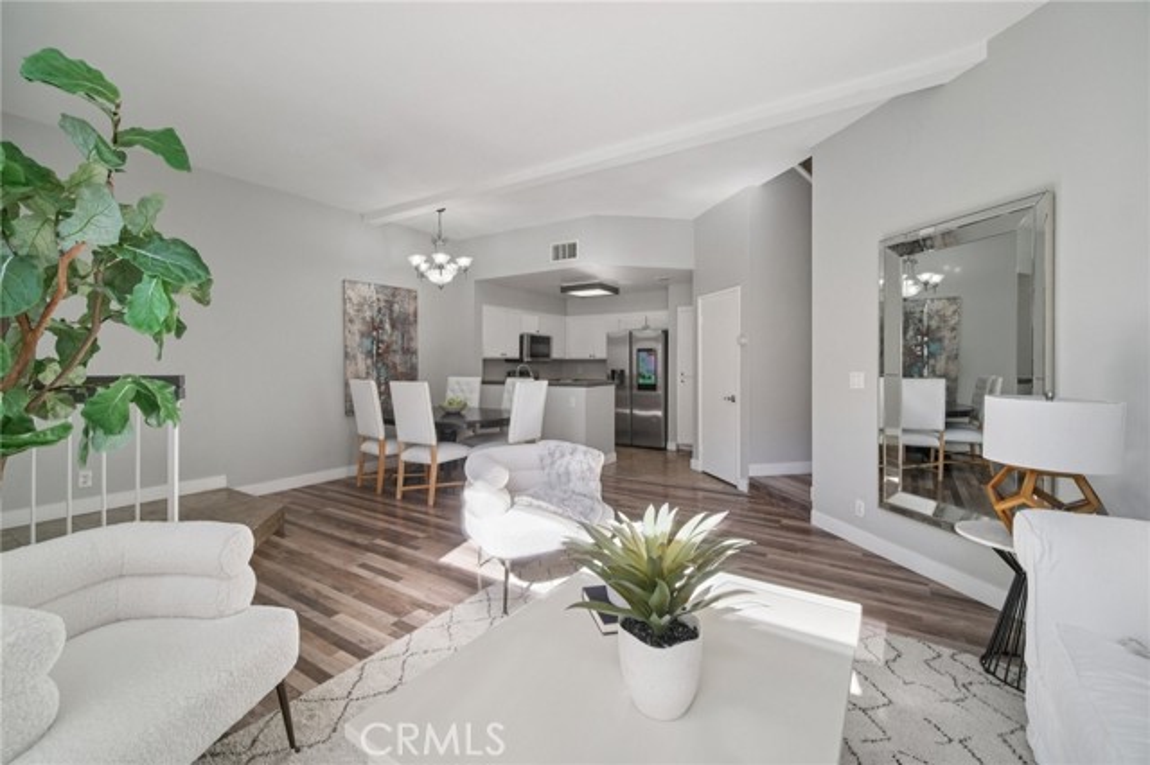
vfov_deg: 81.1
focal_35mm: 14
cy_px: 382
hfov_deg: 104.3
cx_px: 575
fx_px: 447
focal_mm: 9
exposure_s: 1/15
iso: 160
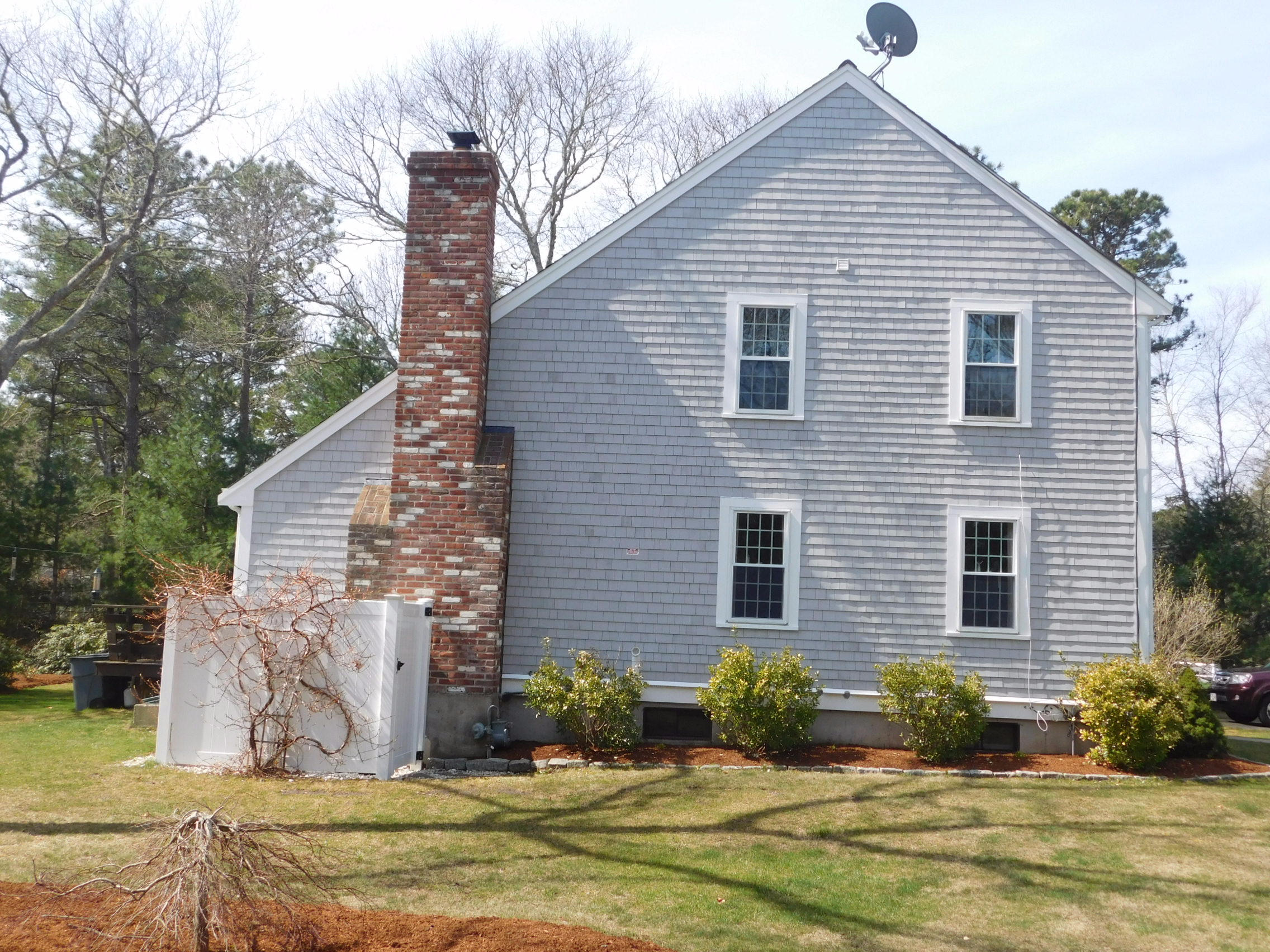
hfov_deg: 51.4
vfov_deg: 39.7
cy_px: 476
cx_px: 635
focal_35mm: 36
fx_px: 1321
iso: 125
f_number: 3.5
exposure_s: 1/640
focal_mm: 6.3
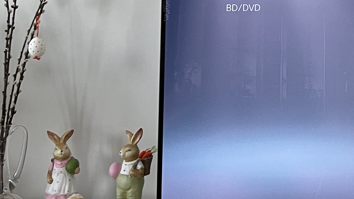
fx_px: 873
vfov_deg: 12.9
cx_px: 453
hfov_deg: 21.0
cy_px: 4
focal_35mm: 93
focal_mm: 5.7
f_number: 1.5
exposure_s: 1/89
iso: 125
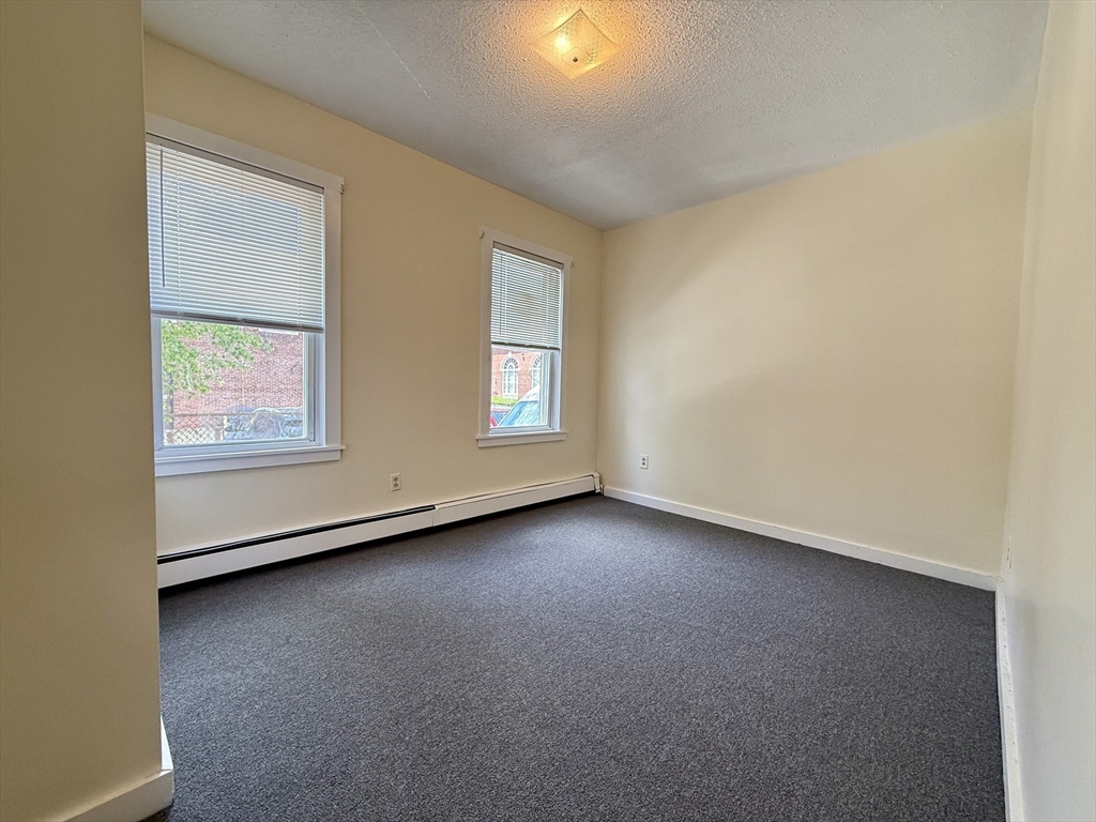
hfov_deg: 102.1
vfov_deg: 85.7
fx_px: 443
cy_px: 411
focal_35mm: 14
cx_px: 548
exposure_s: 1/120
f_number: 2.2
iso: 250
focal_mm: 2.22
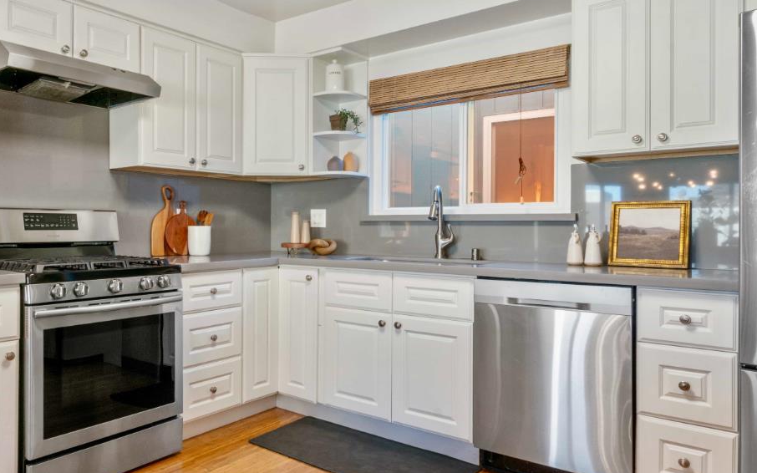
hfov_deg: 67.2
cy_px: 231
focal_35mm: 27
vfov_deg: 46.0
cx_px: 276
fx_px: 557
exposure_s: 1/13
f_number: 13
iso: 640
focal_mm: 16
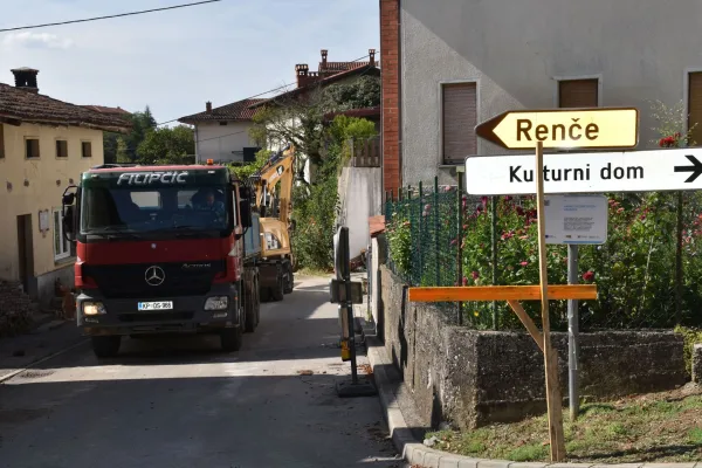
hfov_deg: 37.9
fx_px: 1024
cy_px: 234
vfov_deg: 25.8
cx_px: 351
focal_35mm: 52
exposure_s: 1/200
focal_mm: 35
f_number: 9
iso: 100
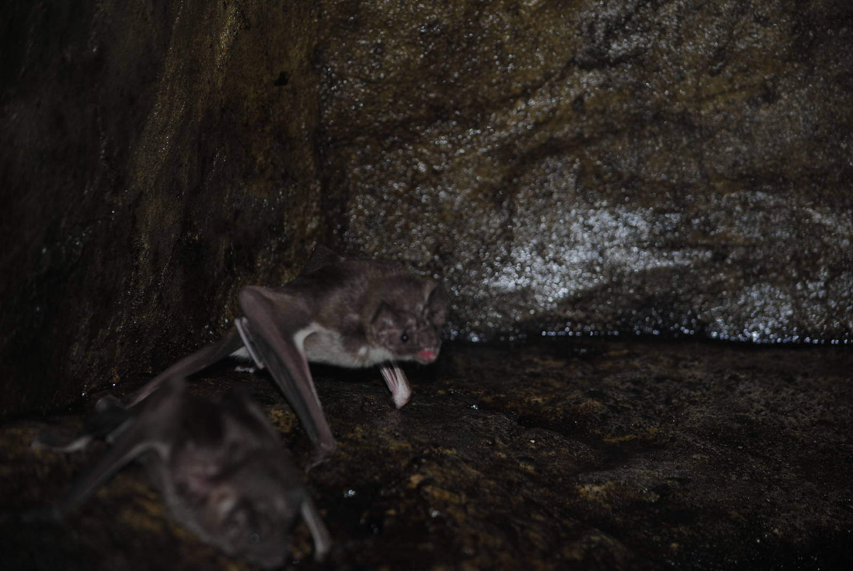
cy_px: 286
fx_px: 3274
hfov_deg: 14.8
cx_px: 426
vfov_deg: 10.0
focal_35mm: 138
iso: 200
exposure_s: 1/60
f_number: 4.5
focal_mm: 92
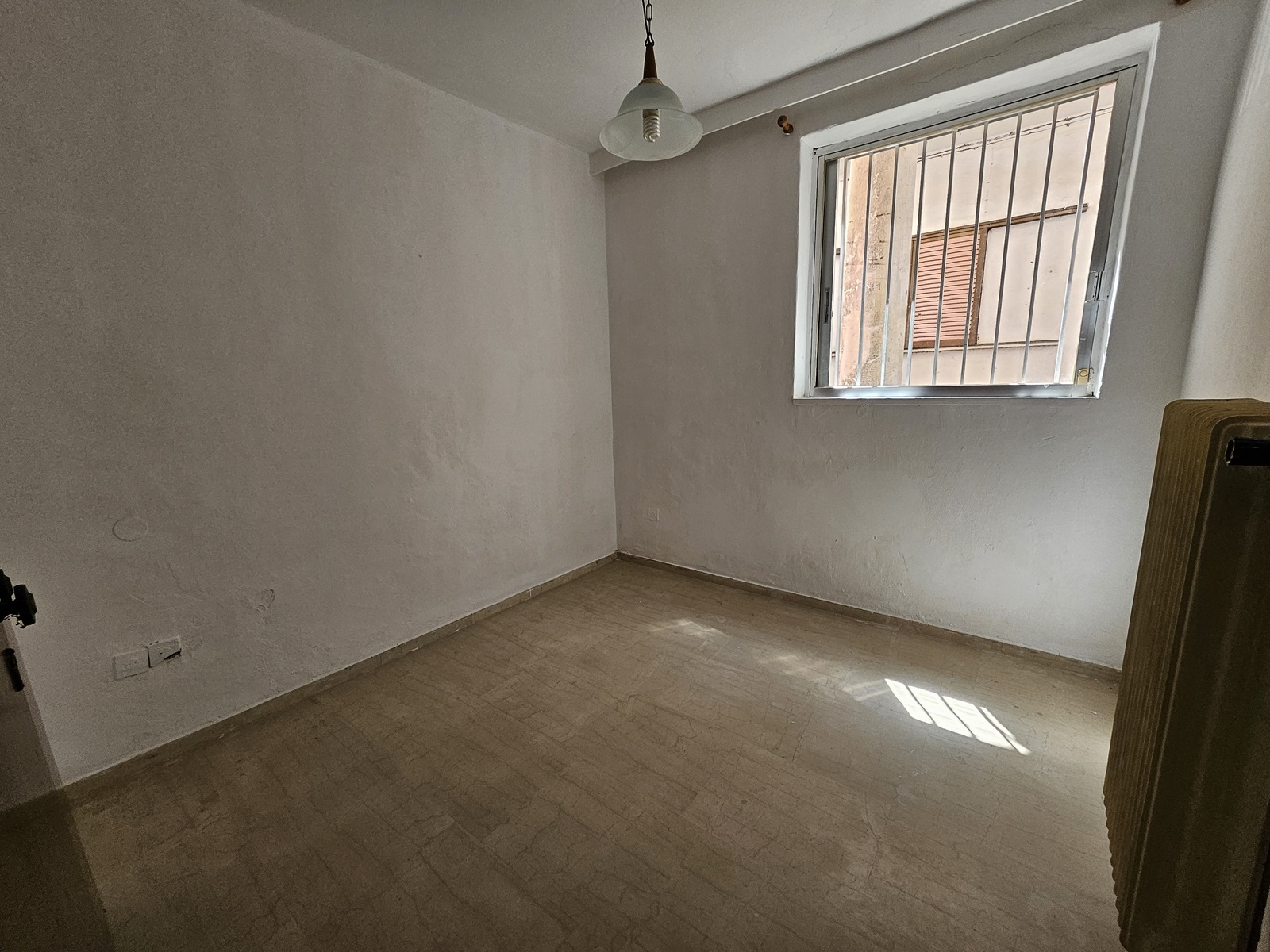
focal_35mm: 13
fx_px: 477
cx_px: 635
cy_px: 476
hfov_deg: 106.2
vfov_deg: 89.9
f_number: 2.2
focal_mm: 1.74
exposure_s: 1/100
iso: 40
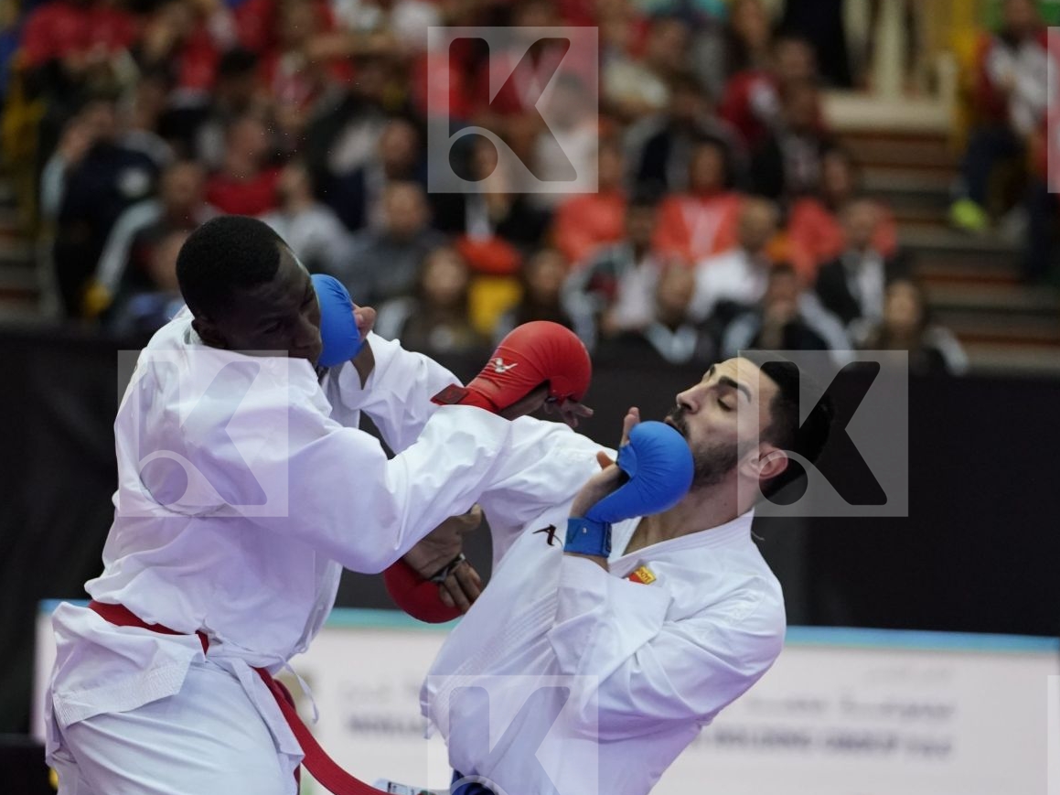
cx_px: 513
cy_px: 434
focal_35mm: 212
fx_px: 6491
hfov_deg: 9.3
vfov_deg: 7.0
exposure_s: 1/1000
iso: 5000
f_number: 2.8
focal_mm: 142
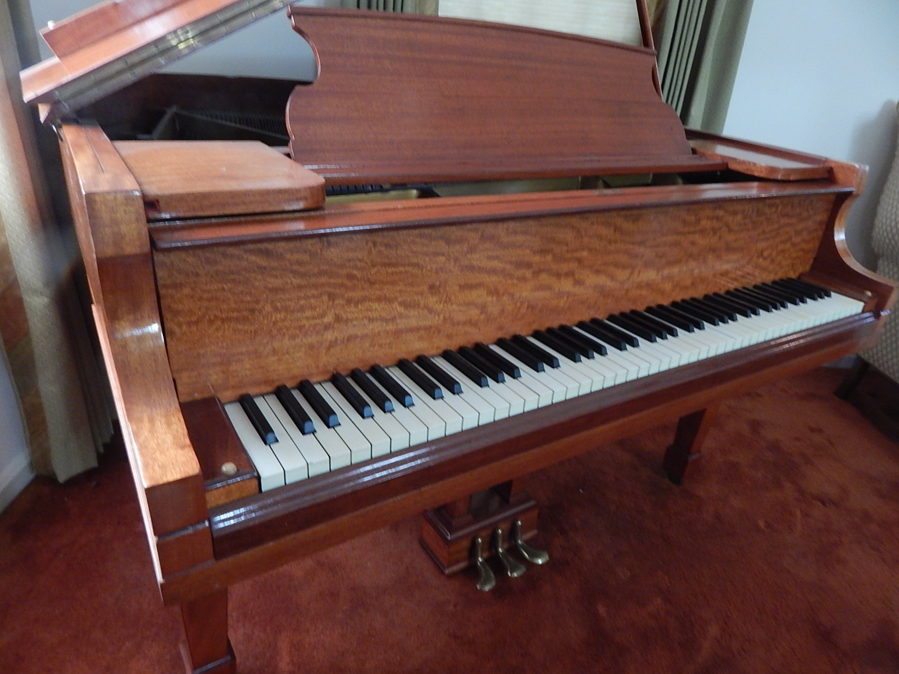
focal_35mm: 22
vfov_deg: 61.1
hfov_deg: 76.4
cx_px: 450
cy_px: 337
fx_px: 571
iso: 400
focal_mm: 4
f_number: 3
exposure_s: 1/15
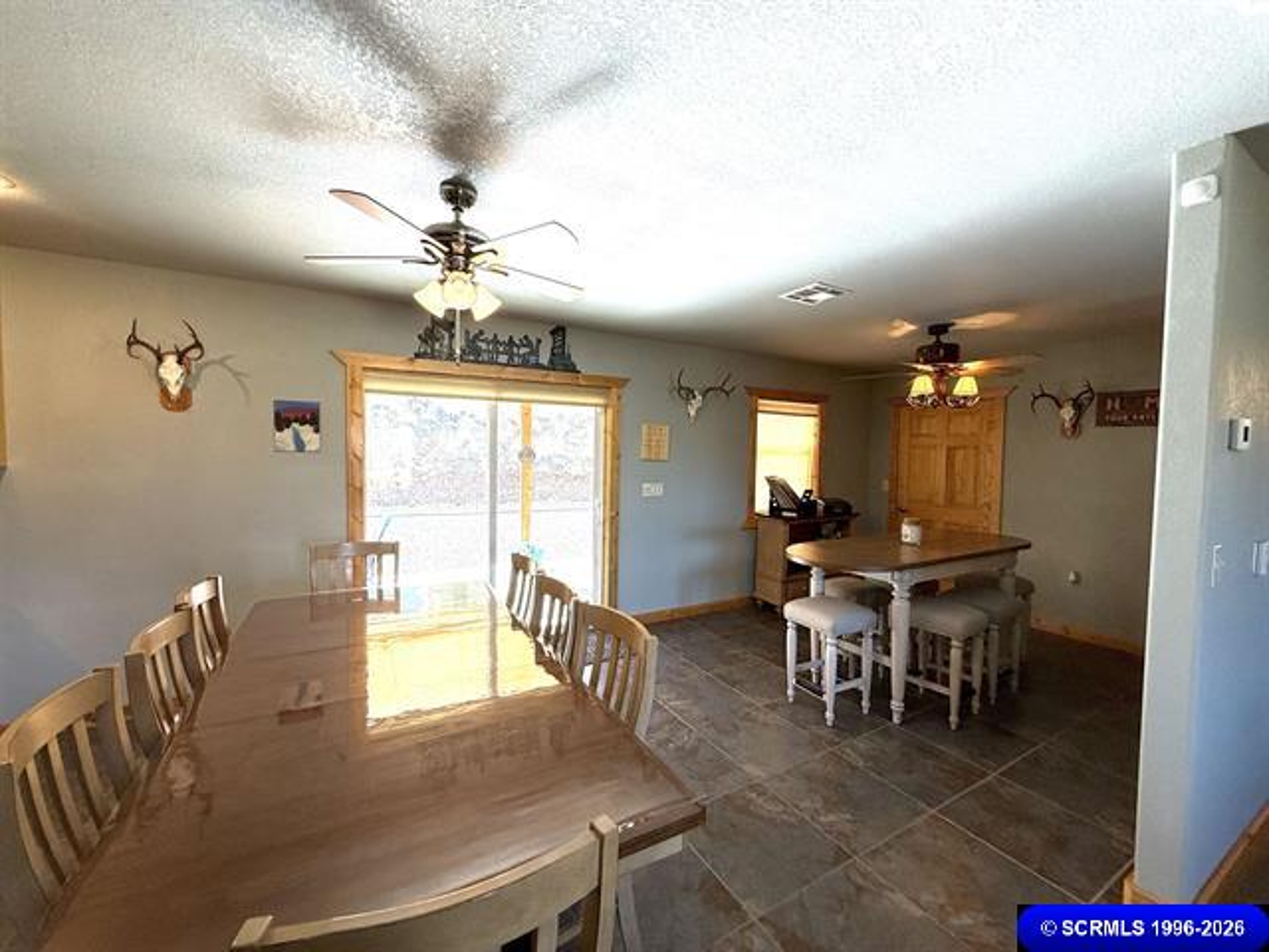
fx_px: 513
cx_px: 634
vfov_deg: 85.7
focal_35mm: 14
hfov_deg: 102.1
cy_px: 476
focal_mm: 2.22
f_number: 2.2
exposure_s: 1/120
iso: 80
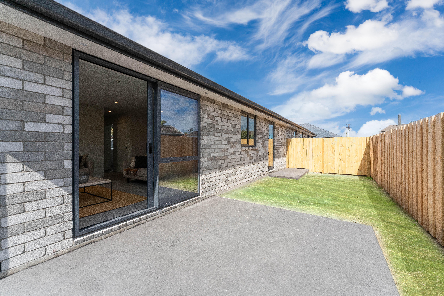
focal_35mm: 15
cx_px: 222
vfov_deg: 78.9
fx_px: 180
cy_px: 148
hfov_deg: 101.9
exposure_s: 1/2000
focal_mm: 14.6
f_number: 7.1
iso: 640
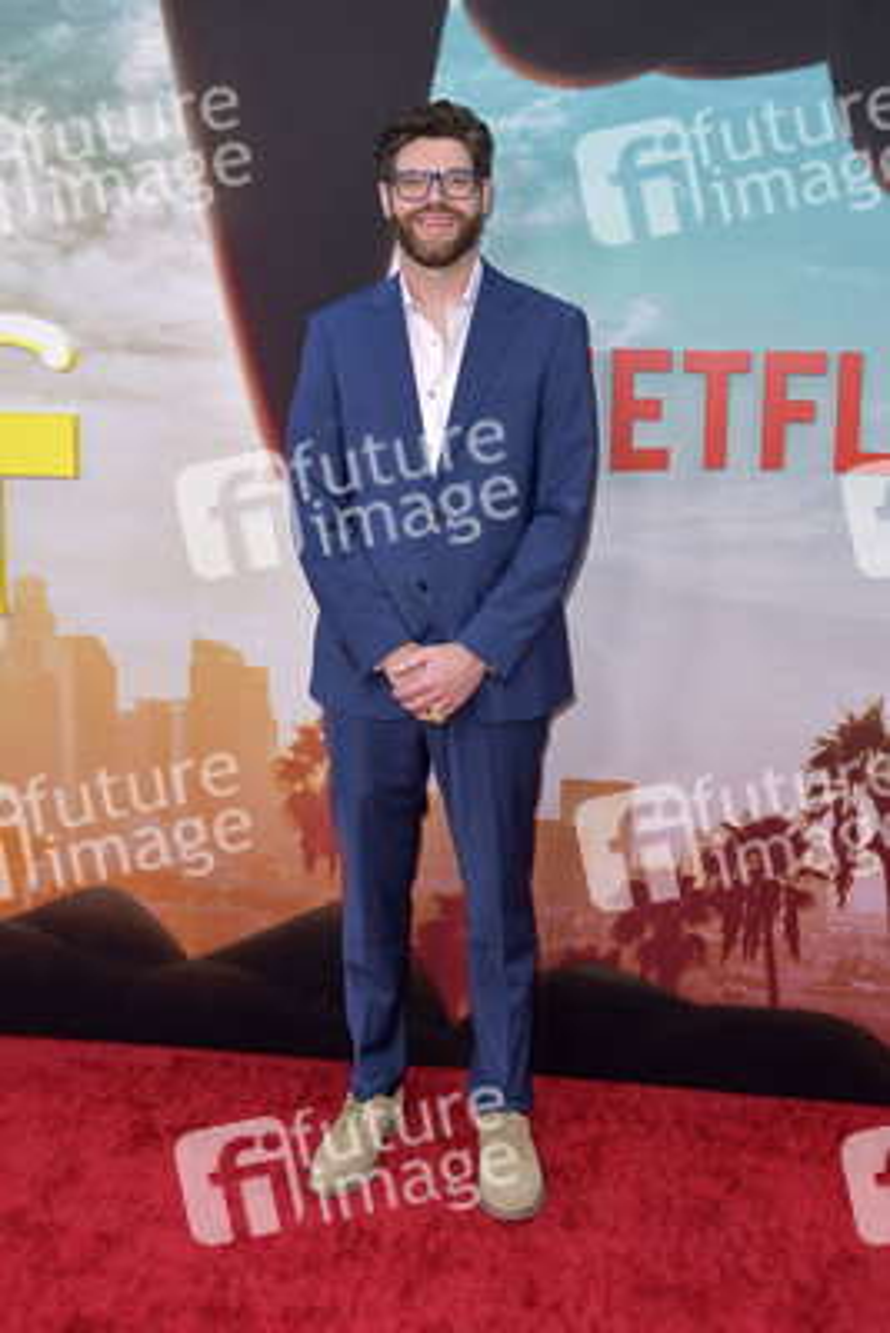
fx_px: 1408
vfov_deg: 50.7
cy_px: 666
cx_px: 445
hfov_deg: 35.1
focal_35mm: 38
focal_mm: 38
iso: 500
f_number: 5.6
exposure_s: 1/250
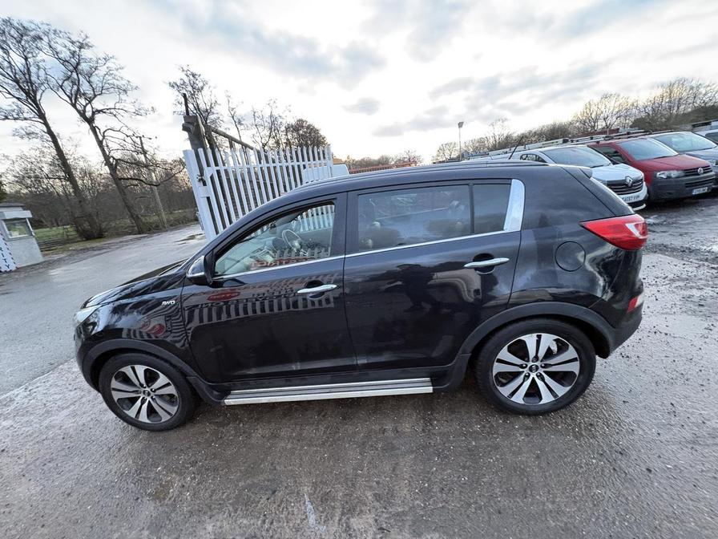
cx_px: 359
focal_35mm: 14
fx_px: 290
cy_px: 270
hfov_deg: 102.1
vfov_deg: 85.7
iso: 500
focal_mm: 2.22
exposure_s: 1/60
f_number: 2.2
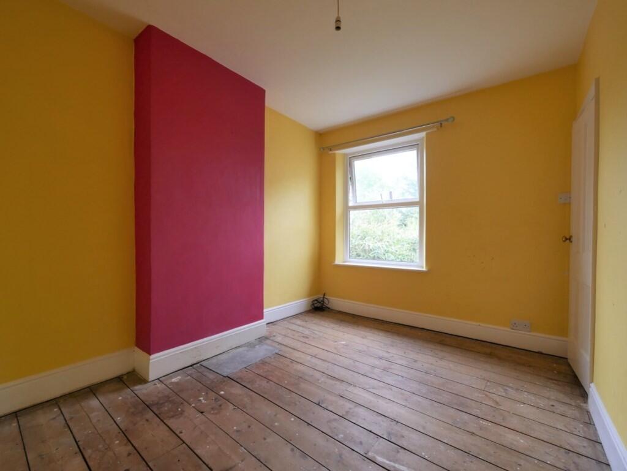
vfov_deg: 85.7
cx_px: 314
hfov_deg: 102.0
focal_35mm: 14
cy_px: 236
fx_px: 254
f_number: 4
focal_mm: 7
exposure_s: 1/60
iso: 320
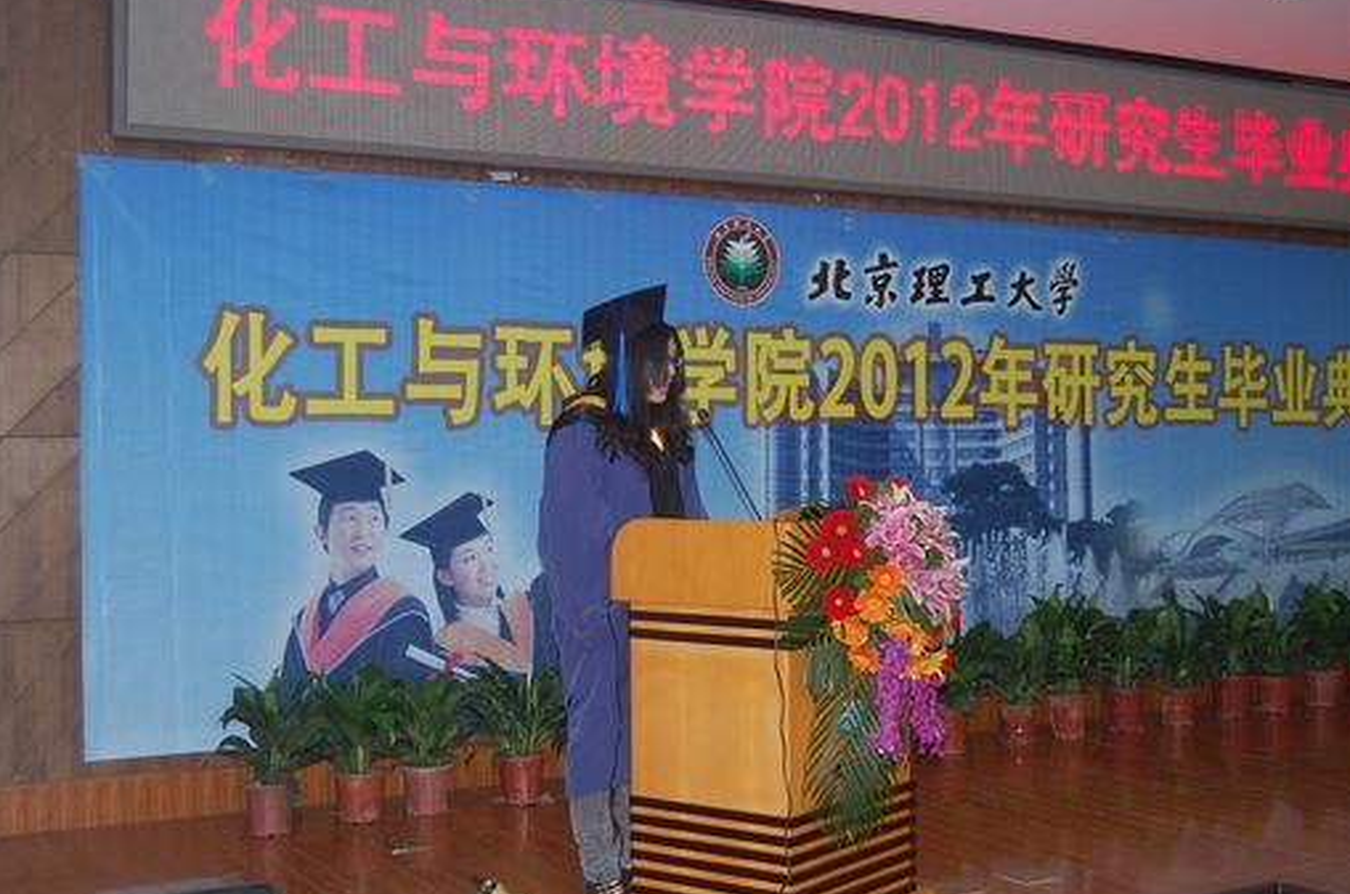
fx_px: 1833
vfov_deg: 27.4
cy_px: 438
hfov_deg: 40.4
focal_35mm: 49
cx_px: 668
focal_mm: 26
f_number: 4
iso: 400
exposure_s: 1/60
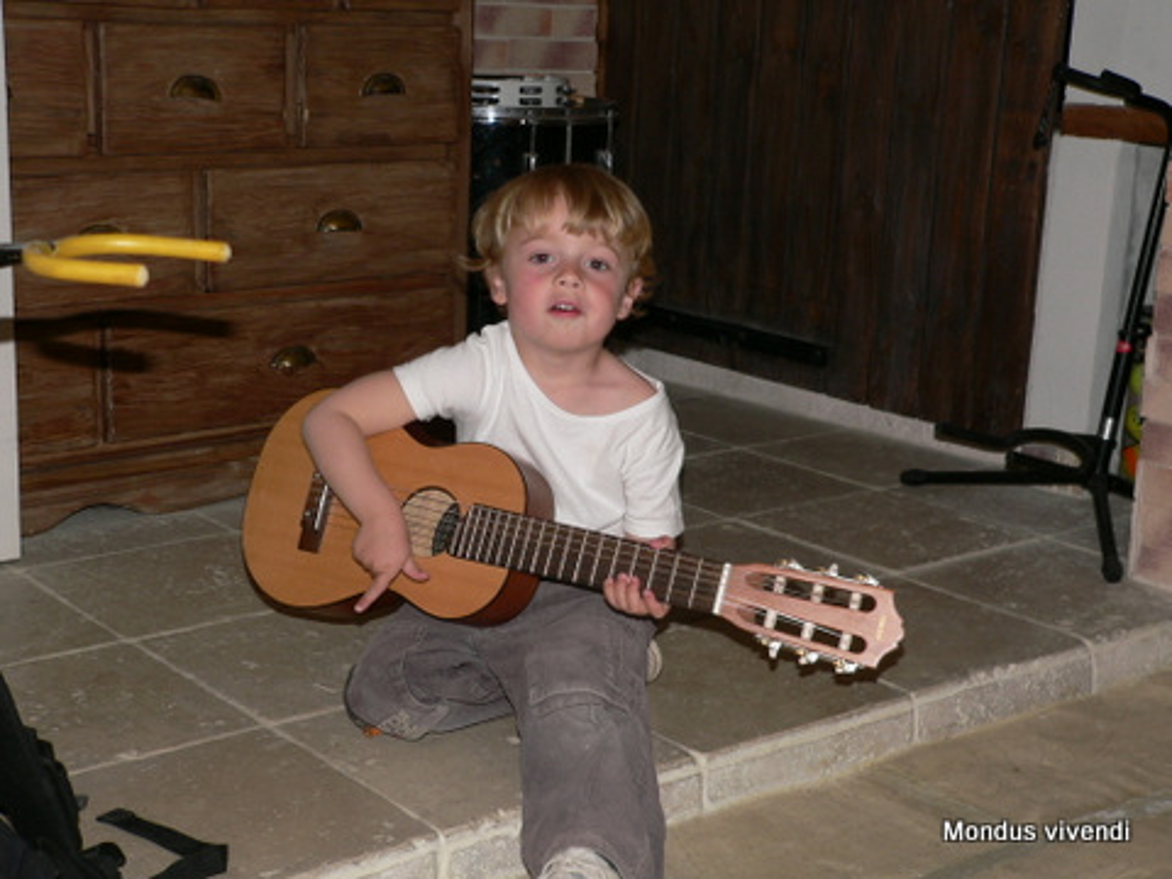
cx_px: 586
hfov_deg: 34.9
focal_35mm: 55
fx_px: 1862
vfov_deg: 26.6
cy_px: 440
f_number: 2.8
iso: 100
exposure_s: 1/60
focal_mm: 9.2
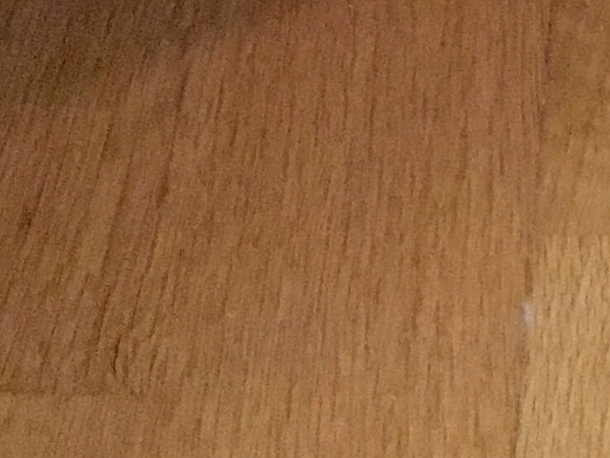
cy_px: -486
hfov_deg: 14.0
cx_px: 701
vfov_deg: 10.0
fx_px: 2414
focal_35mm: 137
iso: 500
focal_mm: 3.3
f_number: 2.4
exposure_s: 1/17
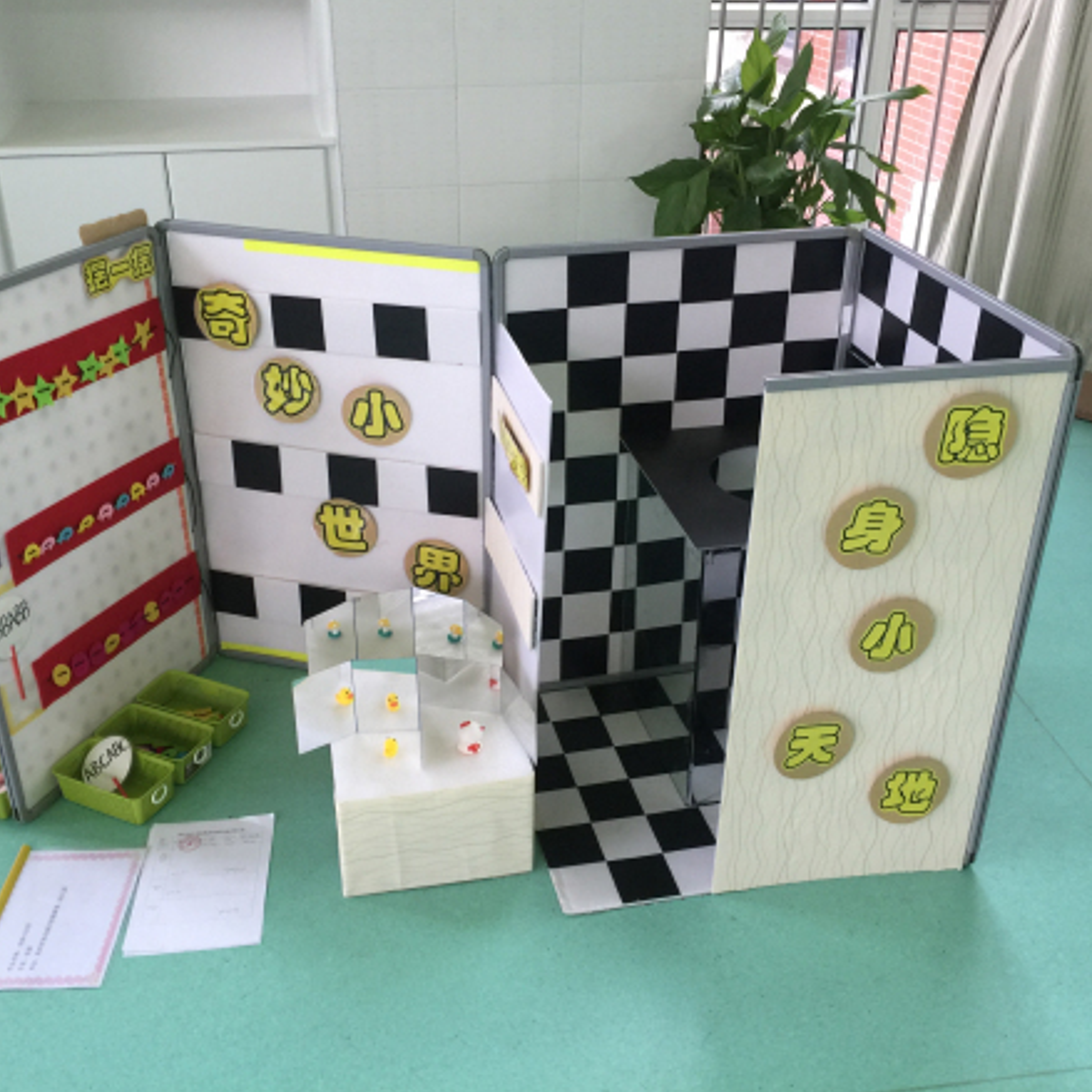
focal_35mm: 35
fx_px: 1249
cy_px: 537
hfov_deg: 47.2
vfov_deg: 47.2
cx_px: 532
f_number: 2.2
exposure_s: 1/17
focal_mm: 4.15
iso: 64
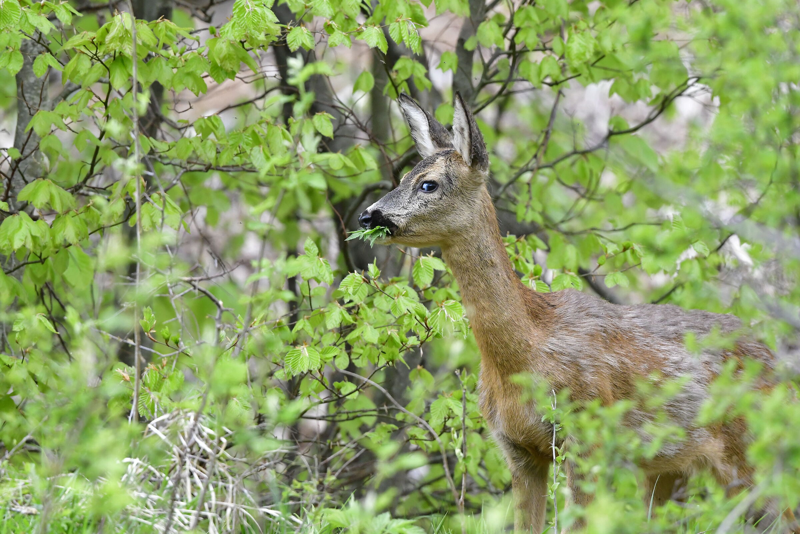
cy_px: 267
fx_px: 16665
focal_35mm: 750
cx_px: 400
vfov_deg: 1.8
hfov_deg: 2.7
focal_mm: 500
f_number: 7.1
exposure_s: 1/800
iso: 2800
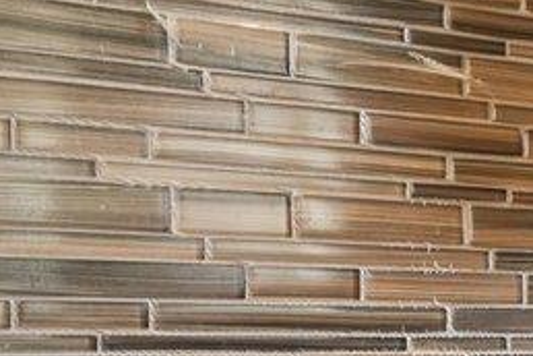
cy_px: 351
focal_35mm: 111
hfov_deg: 18.1
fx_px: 1643
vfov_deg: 12.2
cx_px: 492
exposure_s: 1/80
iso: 640
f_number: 8
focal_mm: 14
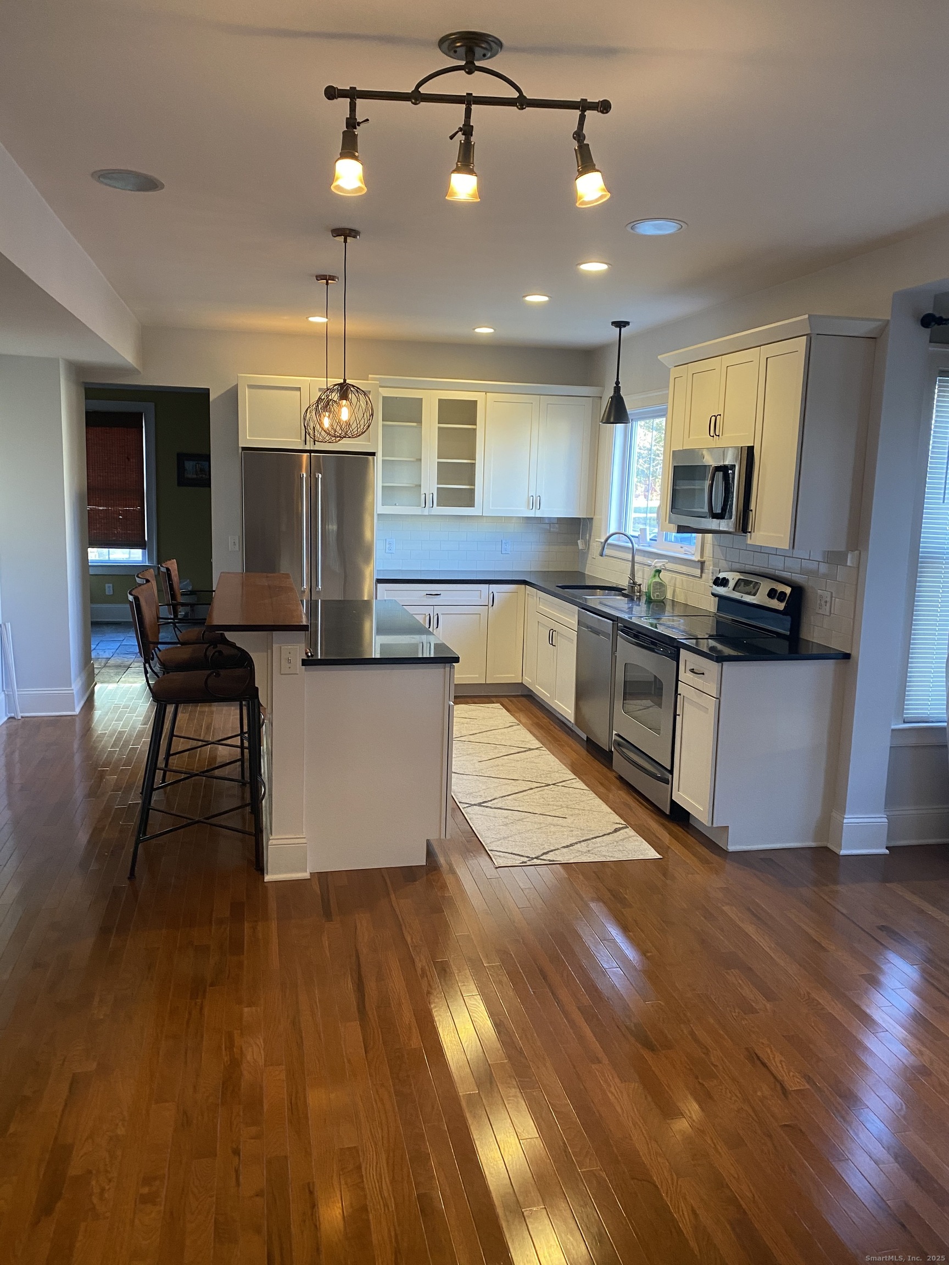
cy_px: 632
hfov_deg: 53.1
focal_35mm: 26
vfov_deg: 67.3
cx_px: 474
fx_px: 950
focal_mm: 4.25
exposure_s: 1/60
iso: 200
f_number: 1.8
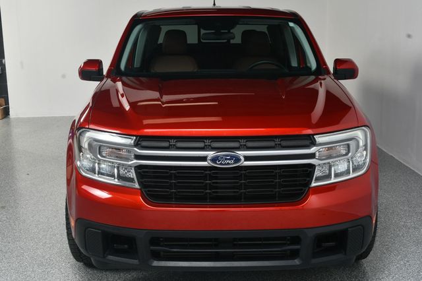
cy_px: 140
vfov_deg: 29.8
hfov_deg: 43.6
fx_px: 527
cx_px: 211
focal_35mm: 45
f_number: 11
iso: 100
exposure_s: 1/160
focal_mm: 30
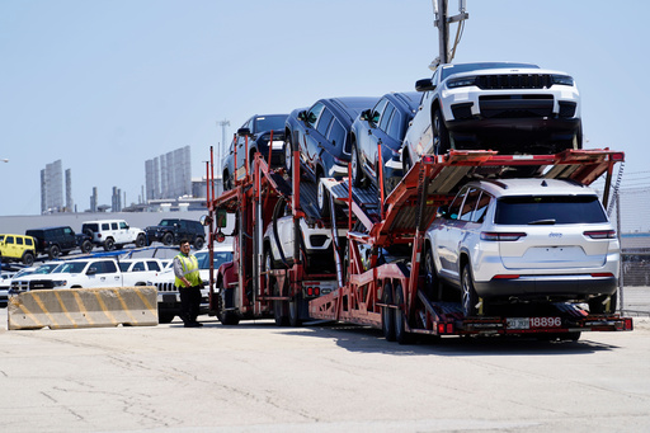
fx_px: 3267
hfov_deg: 11.4
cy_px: 216
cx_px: 325
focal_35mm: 181
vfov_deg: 7.6
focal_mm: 181
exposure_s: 1/500
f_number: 5.6
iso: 100
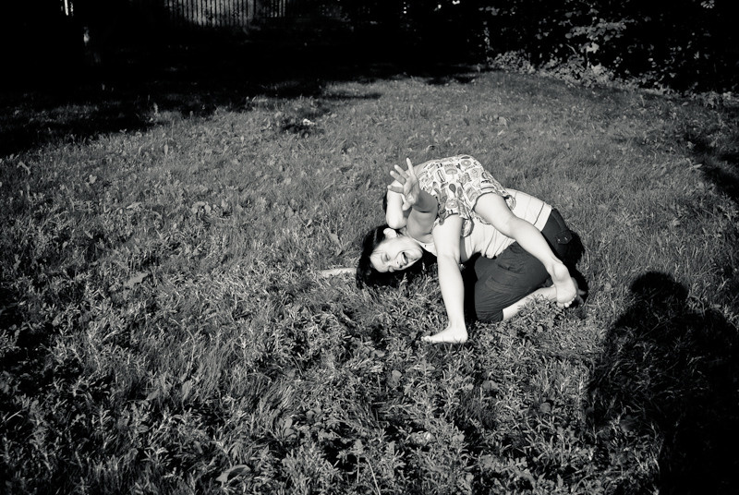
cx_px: 370
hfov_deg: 53.1
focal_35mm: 36
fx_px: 740
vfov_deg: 37.0
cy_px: 248
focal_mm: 24
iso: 100
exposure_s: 1/2000
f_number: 2.8
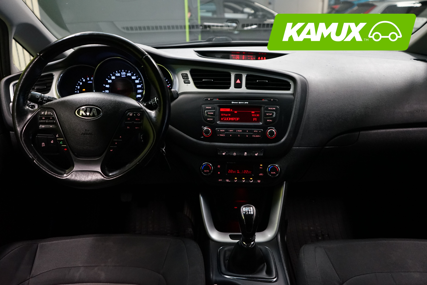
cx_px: 214
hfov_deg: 63.7
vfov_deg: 45.0
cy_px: 142
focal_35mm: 29
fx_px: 344
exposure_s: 1/30
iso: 3200
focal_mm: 29
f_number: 4.5
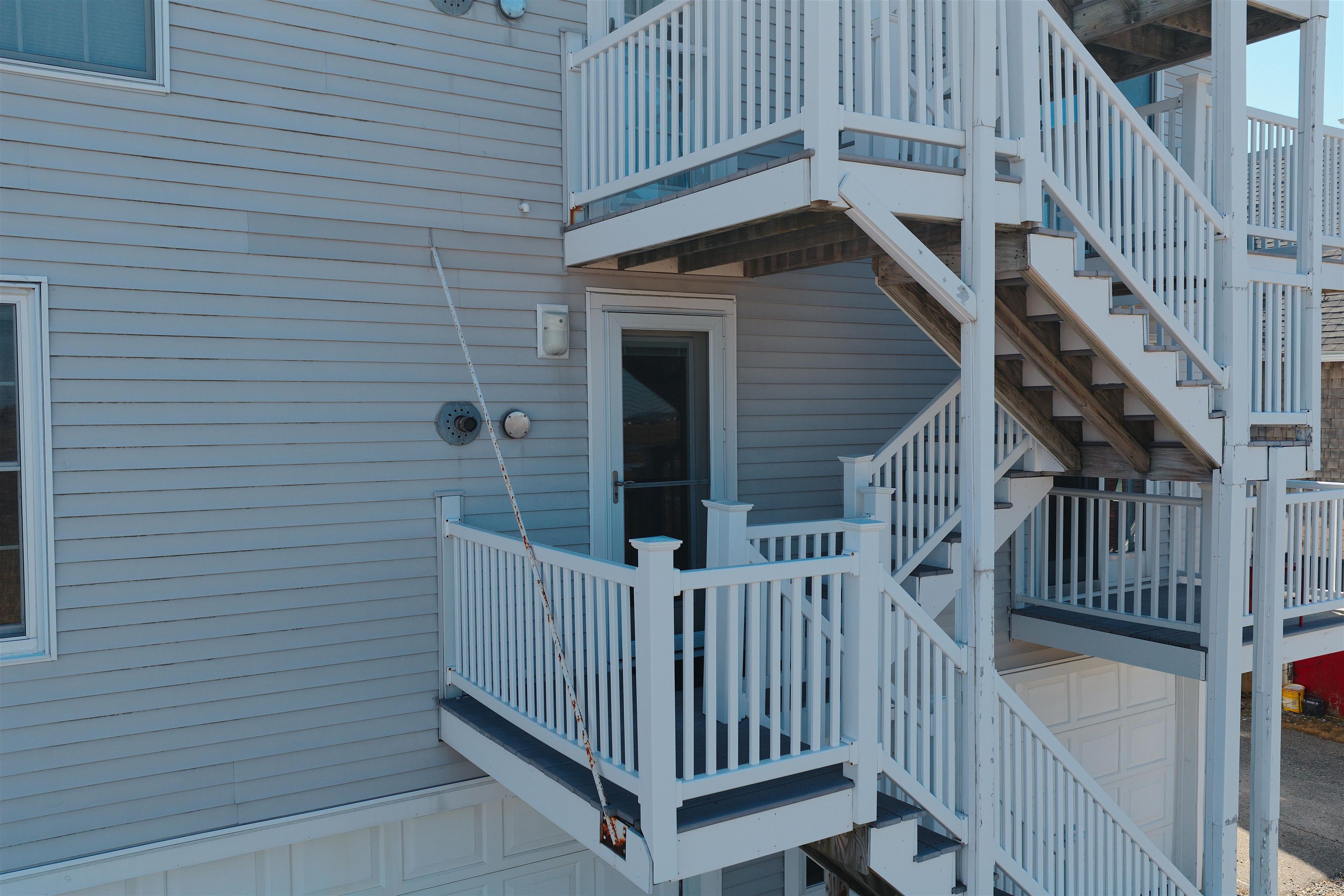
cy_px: 448
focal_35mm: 28
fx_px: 1045
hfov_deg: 65.5
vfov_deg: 46.4
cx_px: 672
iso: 320
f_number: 2.8
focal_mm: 14.4
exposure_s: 1/4000
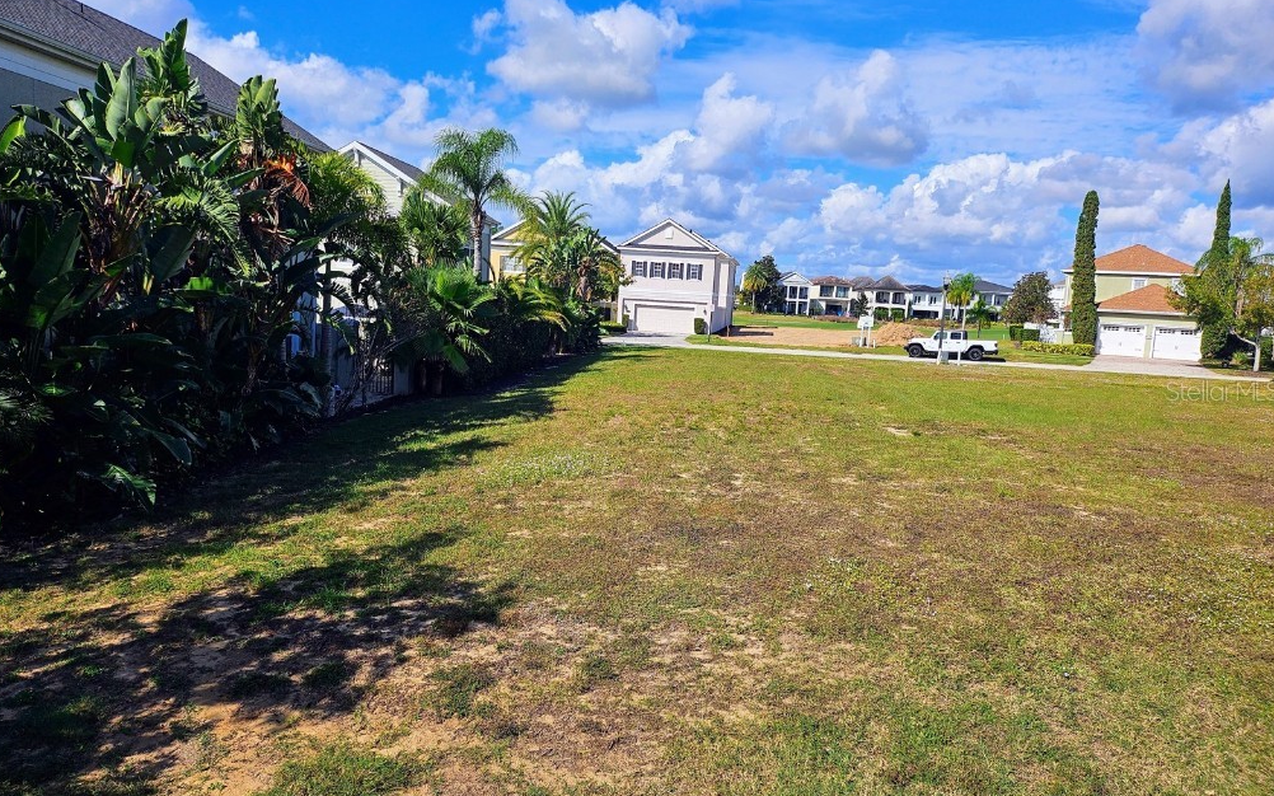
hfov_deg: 70.4
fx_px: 903
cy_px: 390
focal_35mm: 26
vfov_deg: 47.6
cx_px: 634
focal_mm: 5
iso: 50
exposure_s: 1/5172
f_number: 1.8
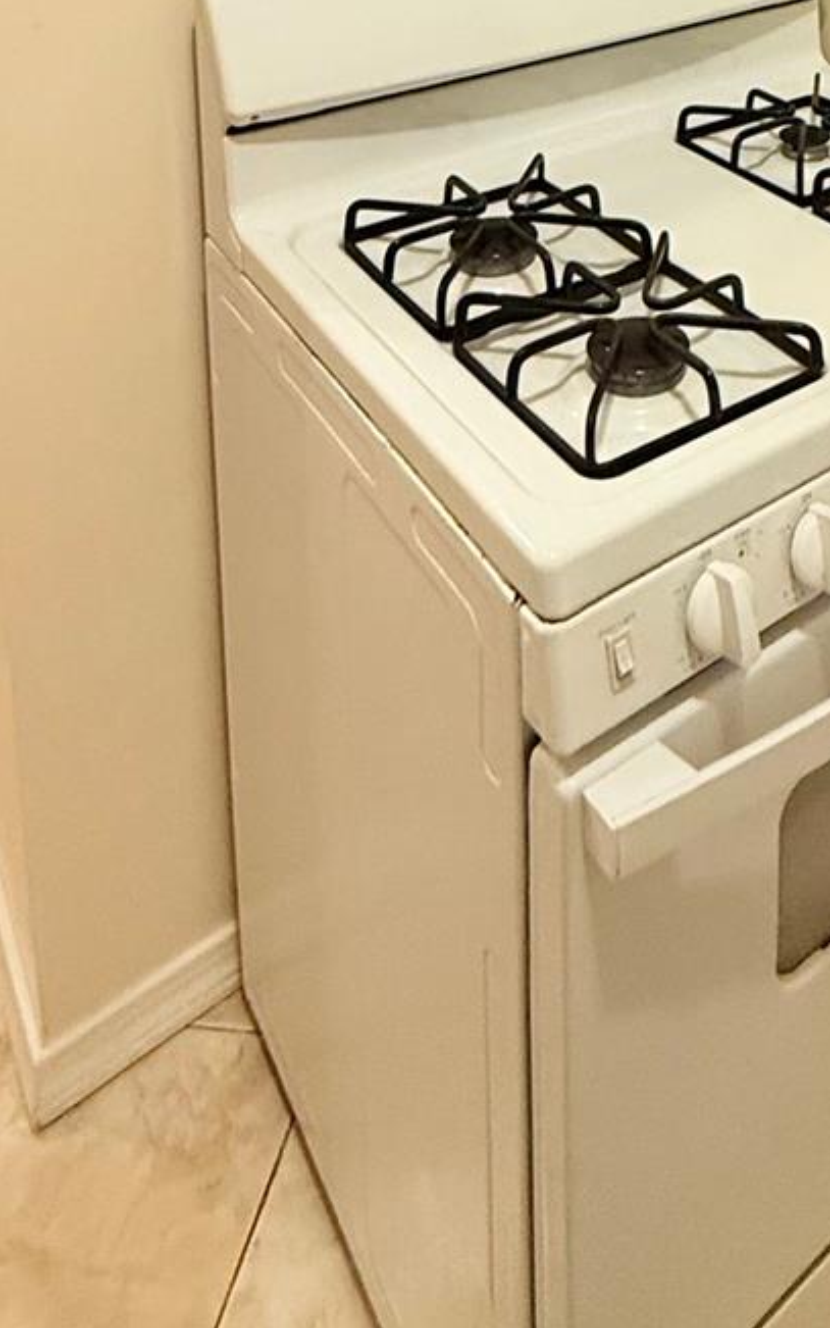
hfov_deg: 34.6
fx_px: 1266
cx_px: 714
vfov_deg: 42.2
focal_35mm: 35
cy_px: -169
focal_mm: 2.22
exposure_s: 1/60
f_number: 2.2
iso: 400
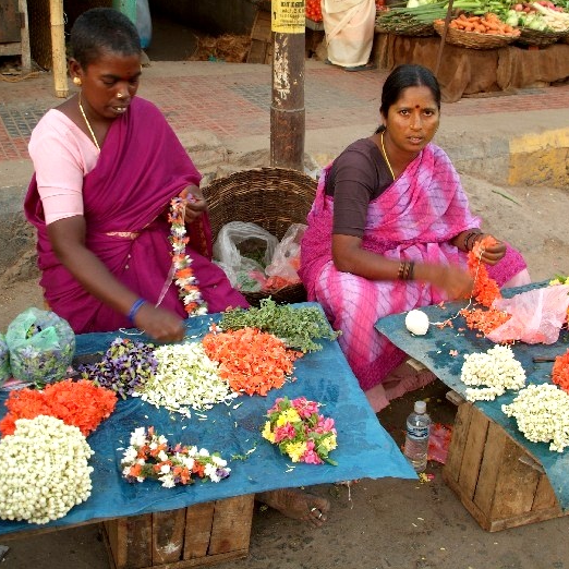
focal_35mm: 43
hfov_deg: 39.1
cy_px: 286
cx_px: 304
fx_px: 800
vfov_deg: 39.2
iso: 160
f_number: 3.8
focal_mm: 22
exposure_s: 1/15
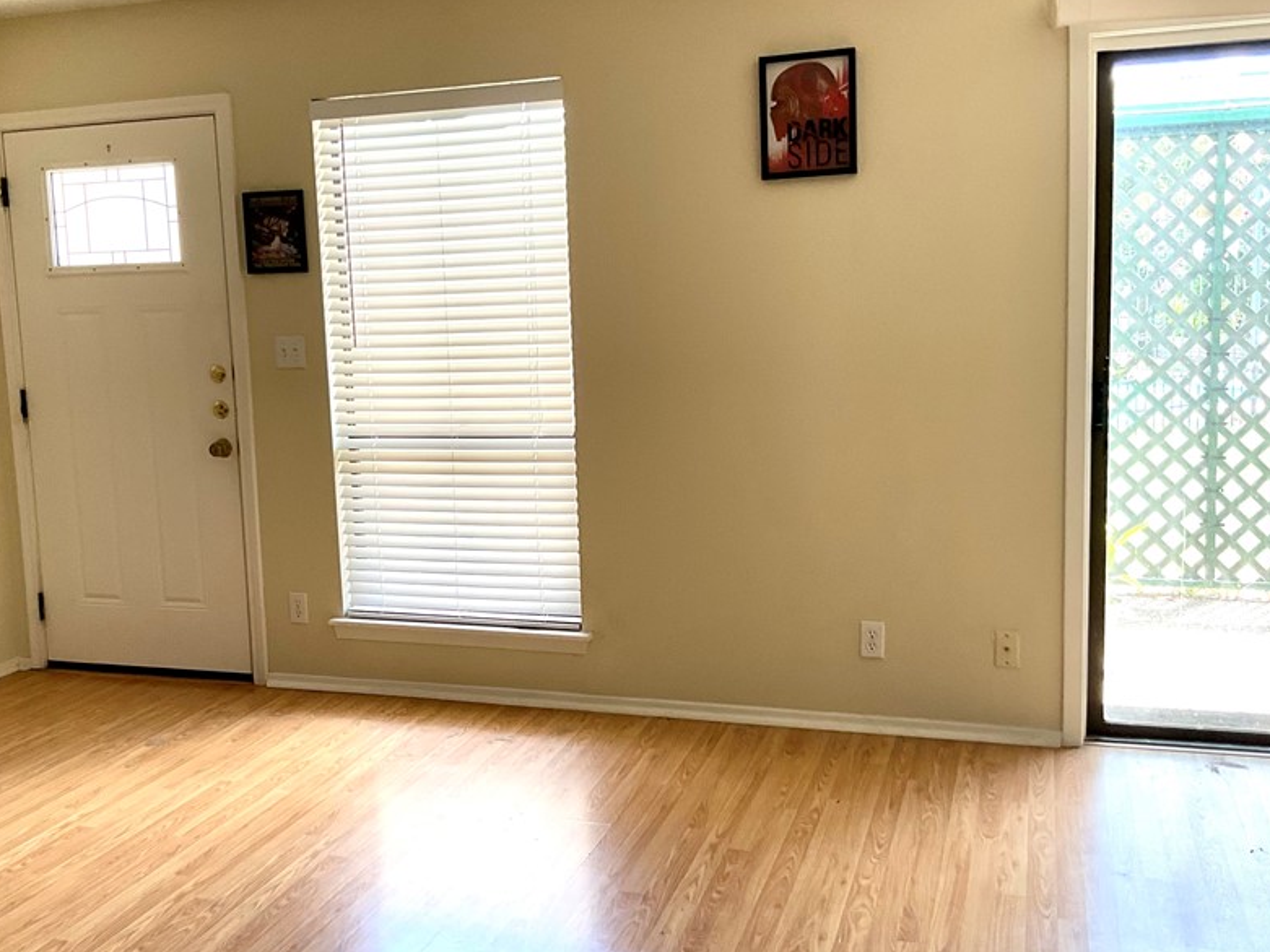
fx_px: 1394
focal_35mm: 38
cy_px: 474
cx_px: 538
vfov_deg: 37.7
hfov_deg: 48.8
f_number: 1.8
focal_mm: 3
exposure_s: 1/120
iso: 40
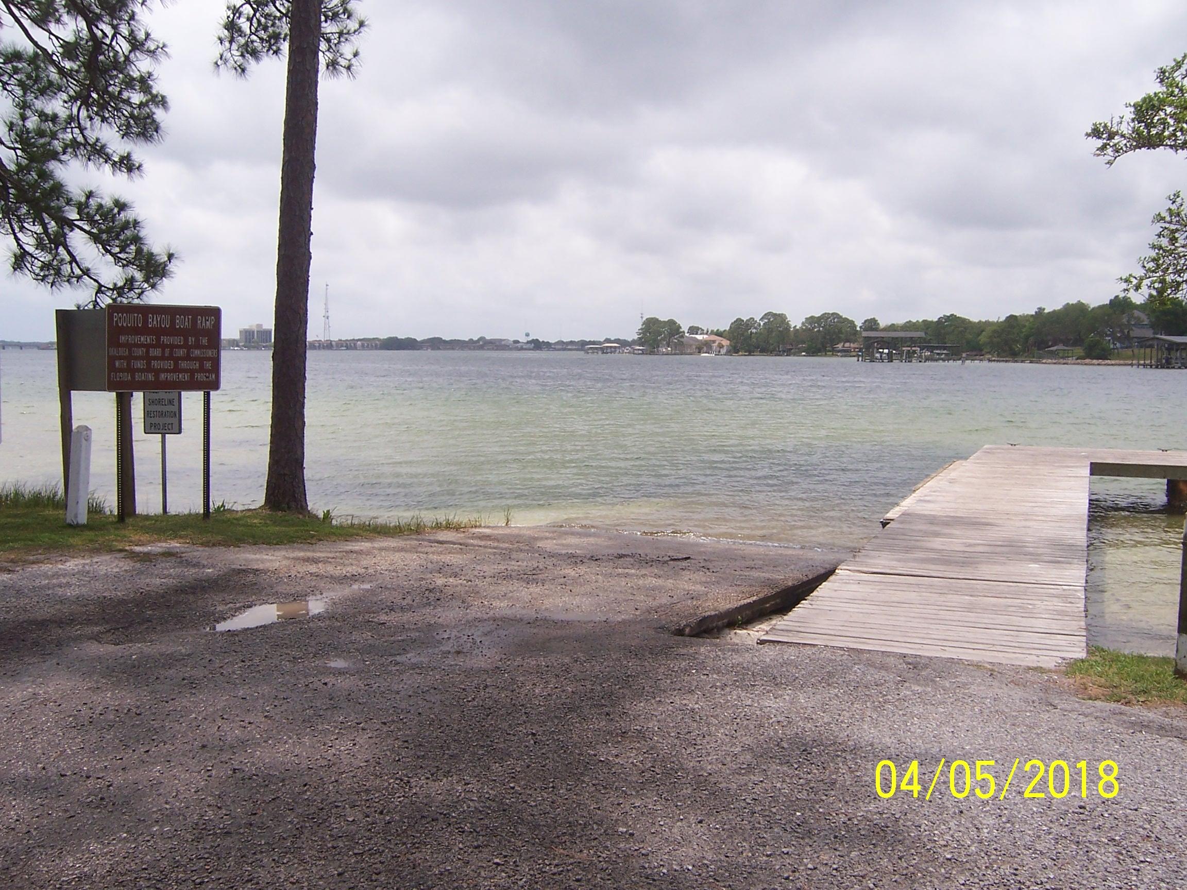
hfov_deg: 55.4
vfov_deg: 42.9
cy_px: 445
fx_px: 1132
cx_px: 594
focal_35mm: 33
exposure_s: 1/1000
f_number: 4
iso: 80
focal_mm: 5.5
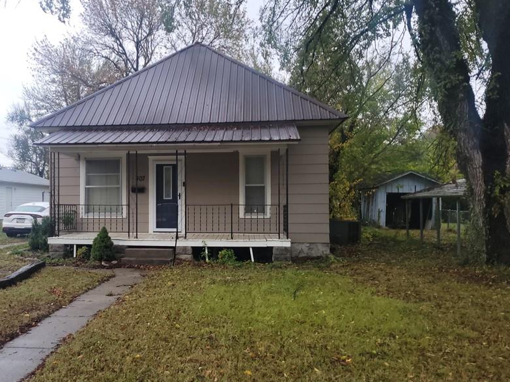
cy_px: 206
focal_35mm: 34
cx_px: 199
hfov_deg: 53.5
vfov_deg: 41.8
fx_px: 501
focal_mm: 5.4
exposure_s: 1/120
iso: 64
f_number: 1.8
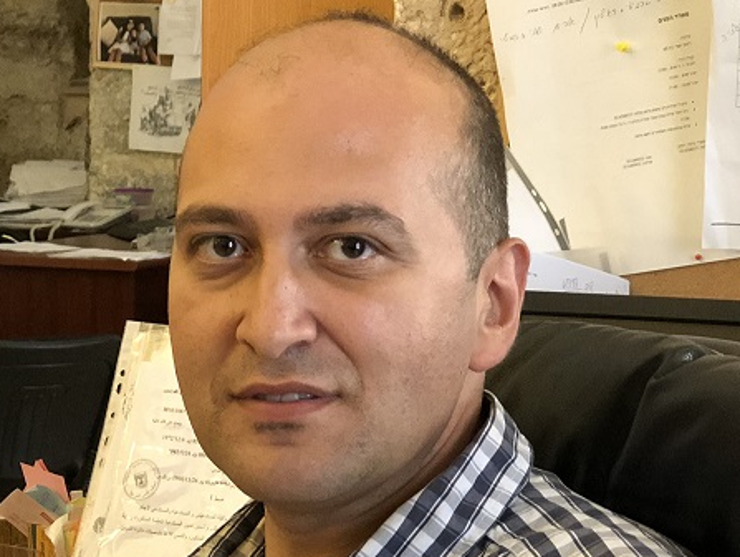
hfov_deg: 18.0
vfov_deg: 13.7
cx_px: 122
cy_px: 388
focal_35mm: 108
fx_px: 2311
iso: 400
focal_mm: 6.6
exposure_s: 1/33
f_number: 2.8
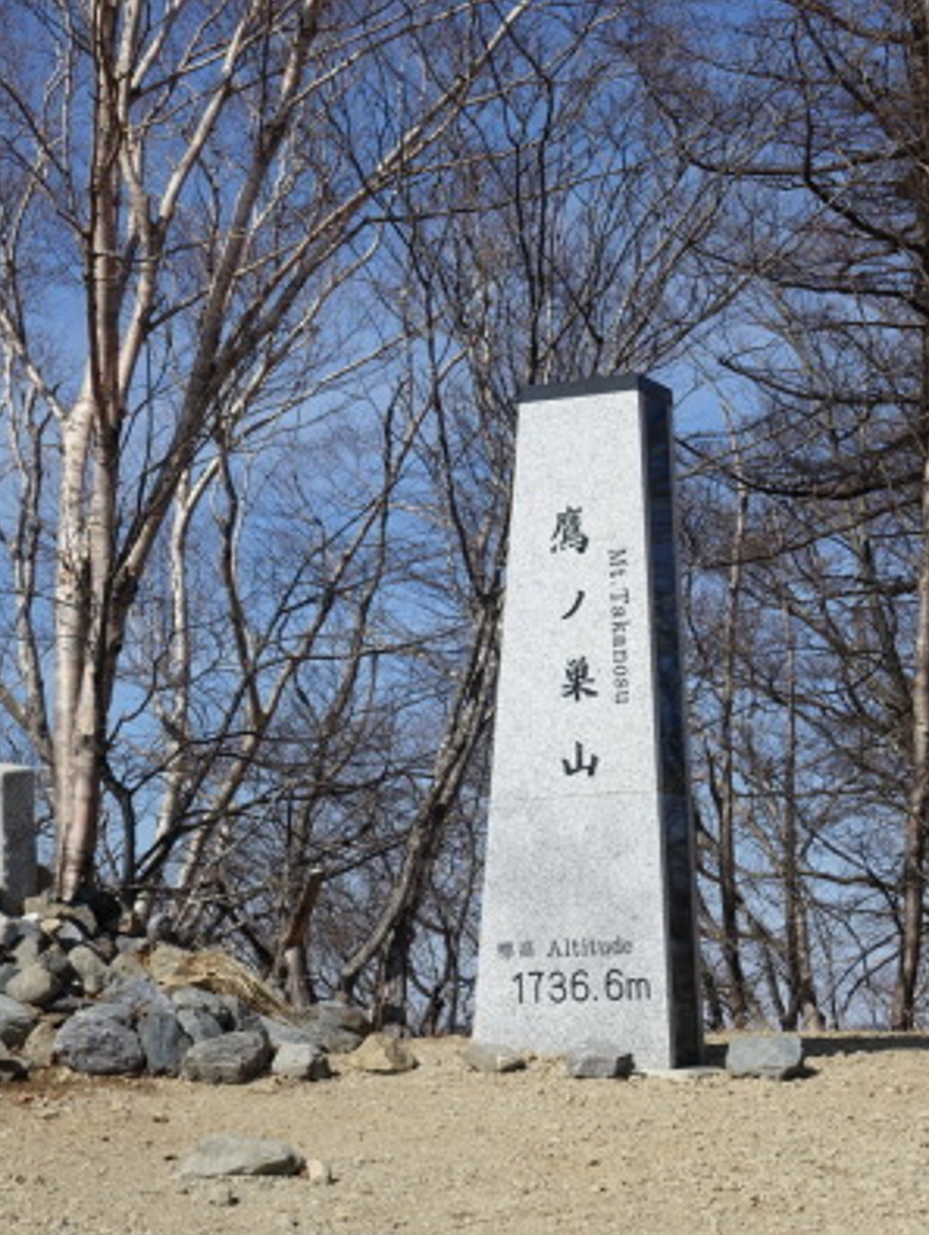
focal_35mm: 89
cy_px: 619
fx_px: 3180
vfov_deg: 22.0
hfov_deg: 16.6
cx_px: 435
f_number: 5.6
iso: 125
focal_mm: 22.38
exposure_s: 1/800
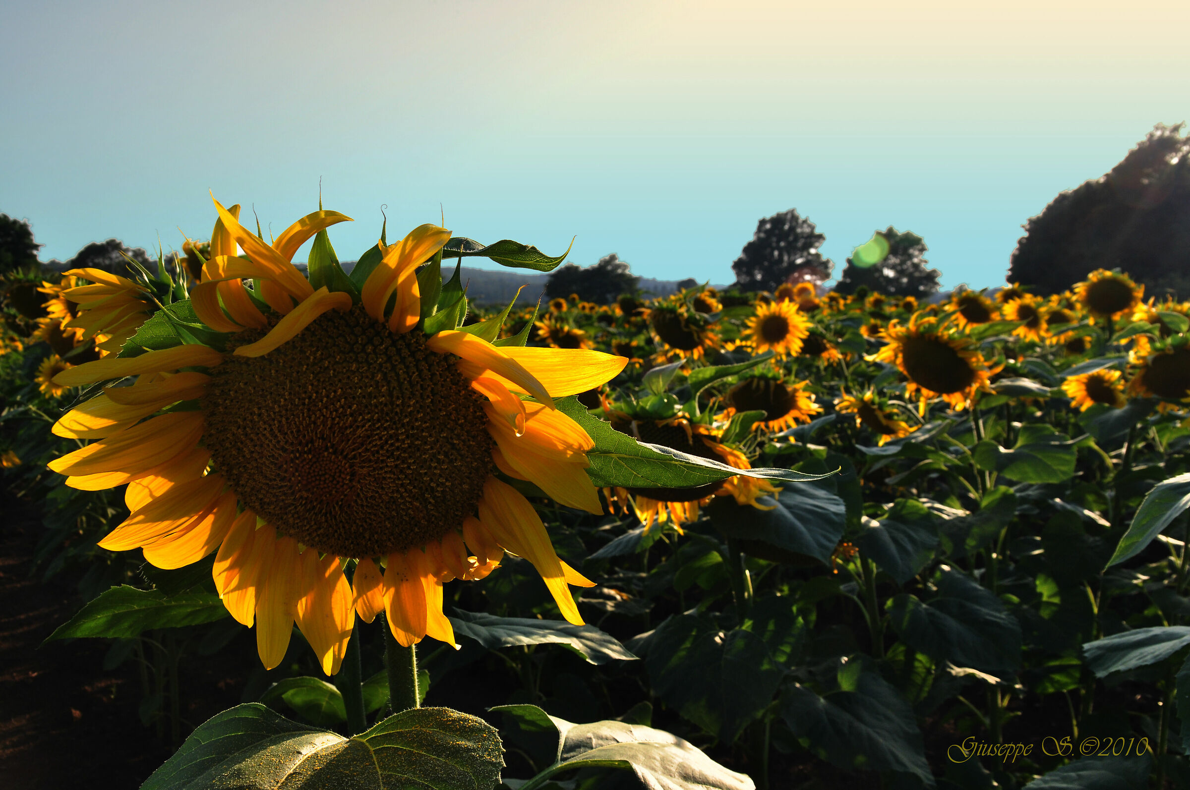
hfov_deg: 57.3
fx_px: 1089
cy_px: 395
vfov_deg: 39.9
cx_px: 595
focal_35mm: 33
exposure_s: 1/250
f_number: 10
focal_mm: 22
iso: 320
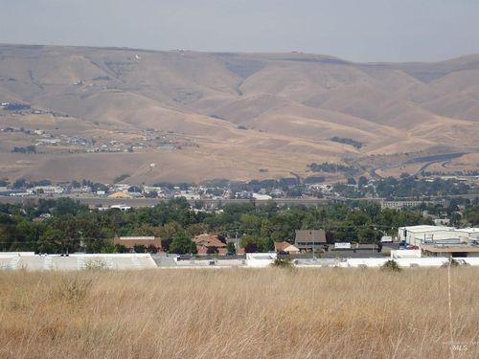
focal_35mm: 100
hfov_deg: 19.6
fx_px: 1384
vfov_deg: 14.8
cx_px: 240
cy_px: 180
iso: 100
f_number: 6.3
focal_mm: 18
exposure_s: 1/400
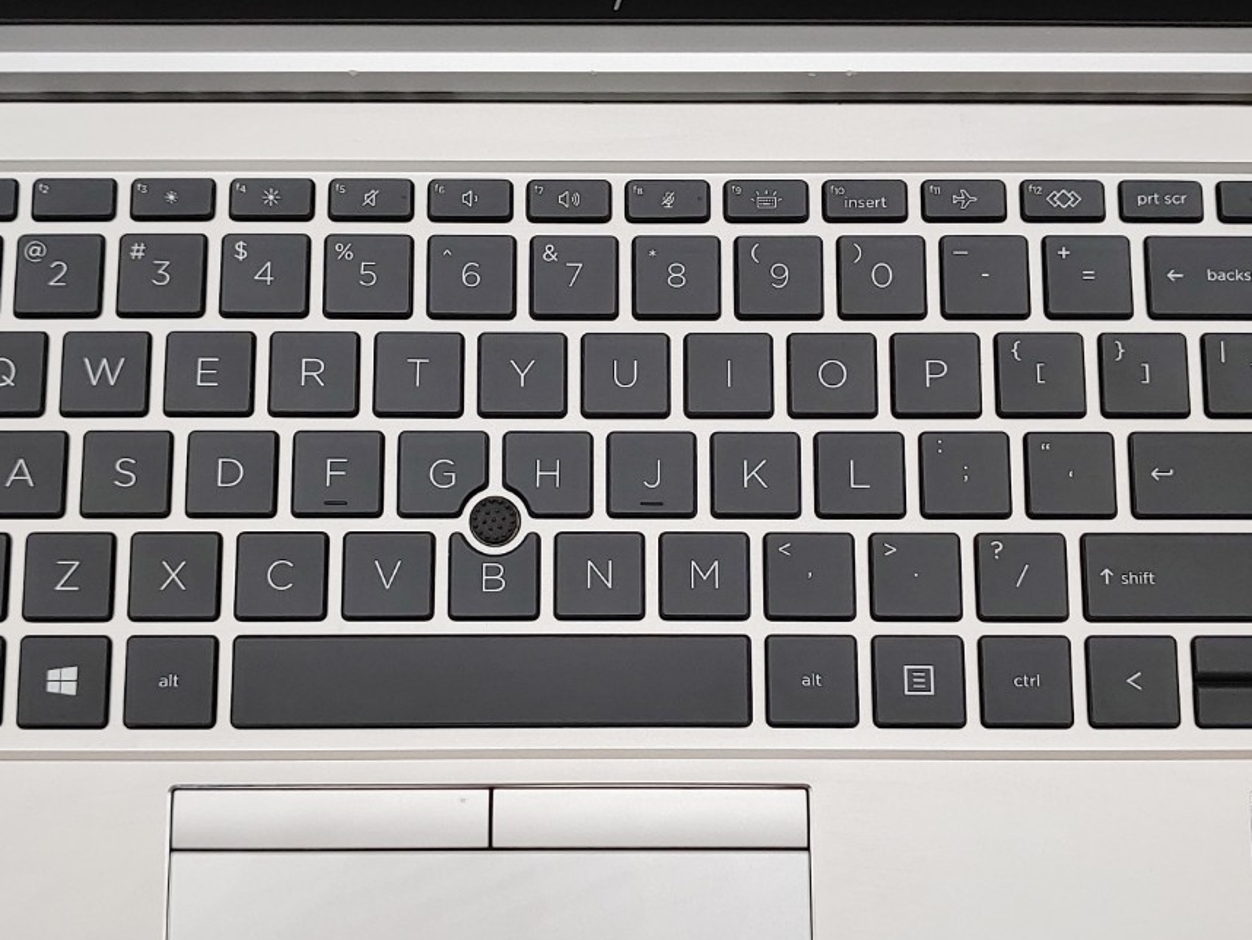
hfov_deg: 36.8
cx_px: 622
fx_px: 1881
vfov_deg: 28.0
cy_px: 524
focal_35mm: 52
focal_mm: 4.36
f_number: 1.8
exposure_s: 1/172
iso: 50
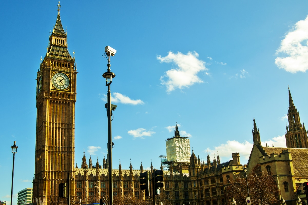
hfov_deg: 46.4
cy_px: 102
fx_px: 359
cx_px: 154
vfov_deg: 31.9
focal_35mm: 42
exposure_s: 1/125
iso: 200
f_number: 11
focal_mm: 28
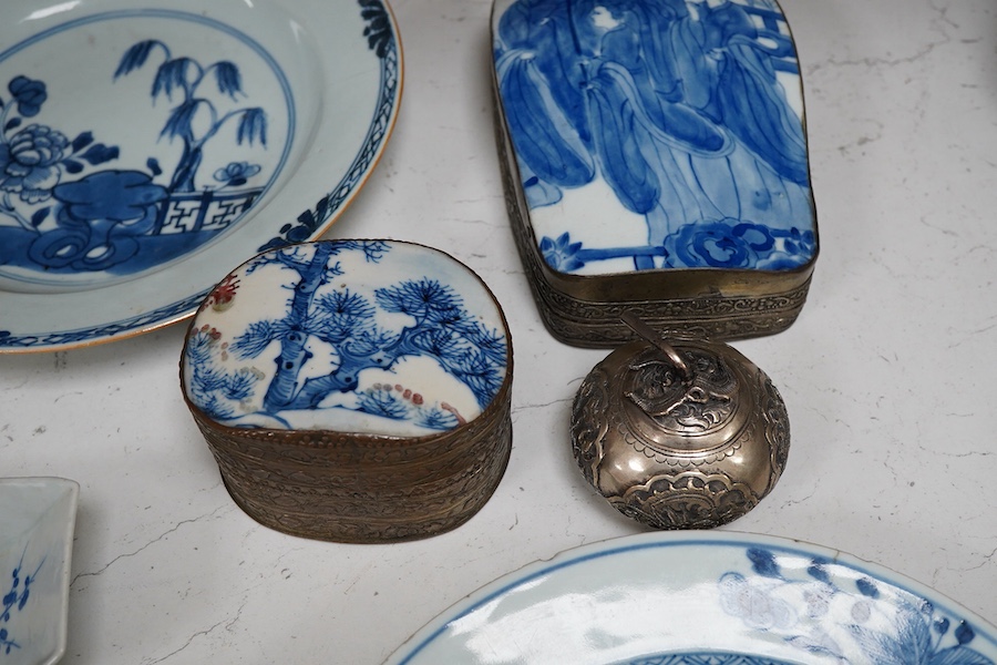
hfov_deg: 43.6
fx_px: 1246
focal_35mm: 45
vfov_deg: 29.9
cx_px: 498
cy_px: 332
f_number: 9
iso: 1250
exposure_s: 1/125
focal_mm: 30
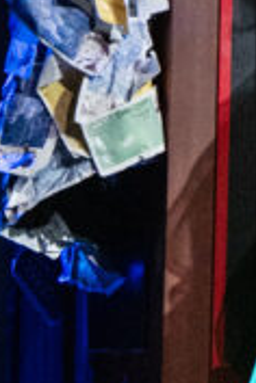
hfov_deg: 2.1
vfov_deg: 3.2
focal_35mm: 637
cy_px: -571
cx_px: 674
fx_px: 6794
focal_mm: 110
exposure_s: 1/100
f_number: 4
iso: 3200
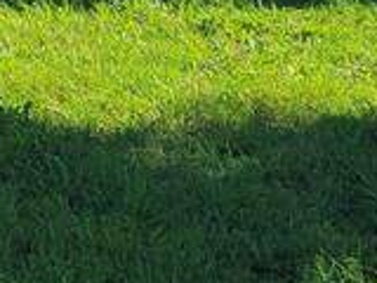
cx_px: -664
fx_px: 1808
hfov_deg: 9.8
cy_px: -262
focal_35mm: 166
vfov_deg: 8.5
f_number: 1.8
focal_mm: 5.4
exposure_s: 1/1989
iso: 40
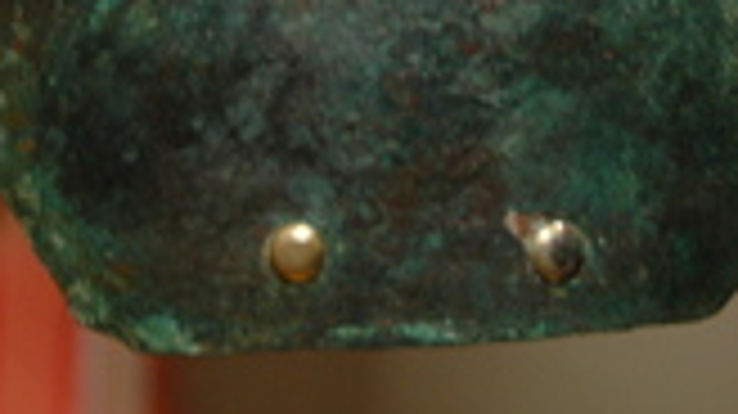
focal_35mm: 261
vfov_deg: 4.6
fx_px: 5104
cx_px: 580
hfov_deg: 8.3
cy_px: -122
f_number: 5
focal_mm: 62
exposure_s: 1/13
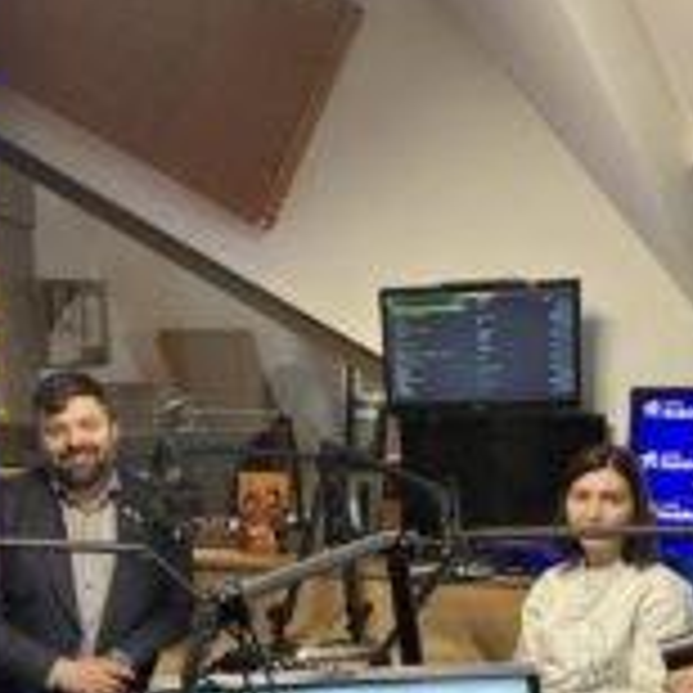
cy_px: 576
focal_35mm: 53
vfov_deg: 31.2
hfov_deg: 32.2
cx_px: 376
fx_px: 1200
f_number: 1.5
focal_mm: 5.7
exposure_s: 1/50
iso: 160
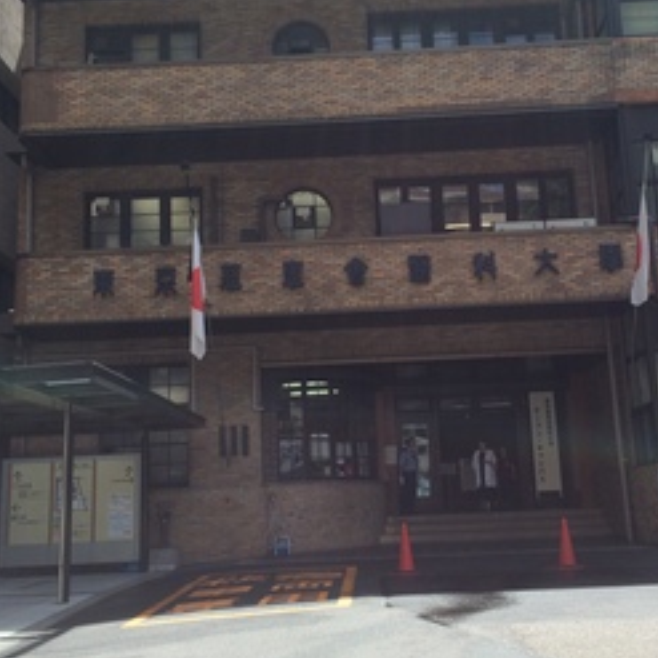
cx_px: 349
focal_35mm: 43
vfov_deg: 39.2
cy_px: 314
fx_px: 925
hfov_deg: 39.2
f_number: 2.2
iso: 32
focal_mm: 4.12
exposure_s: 1/873
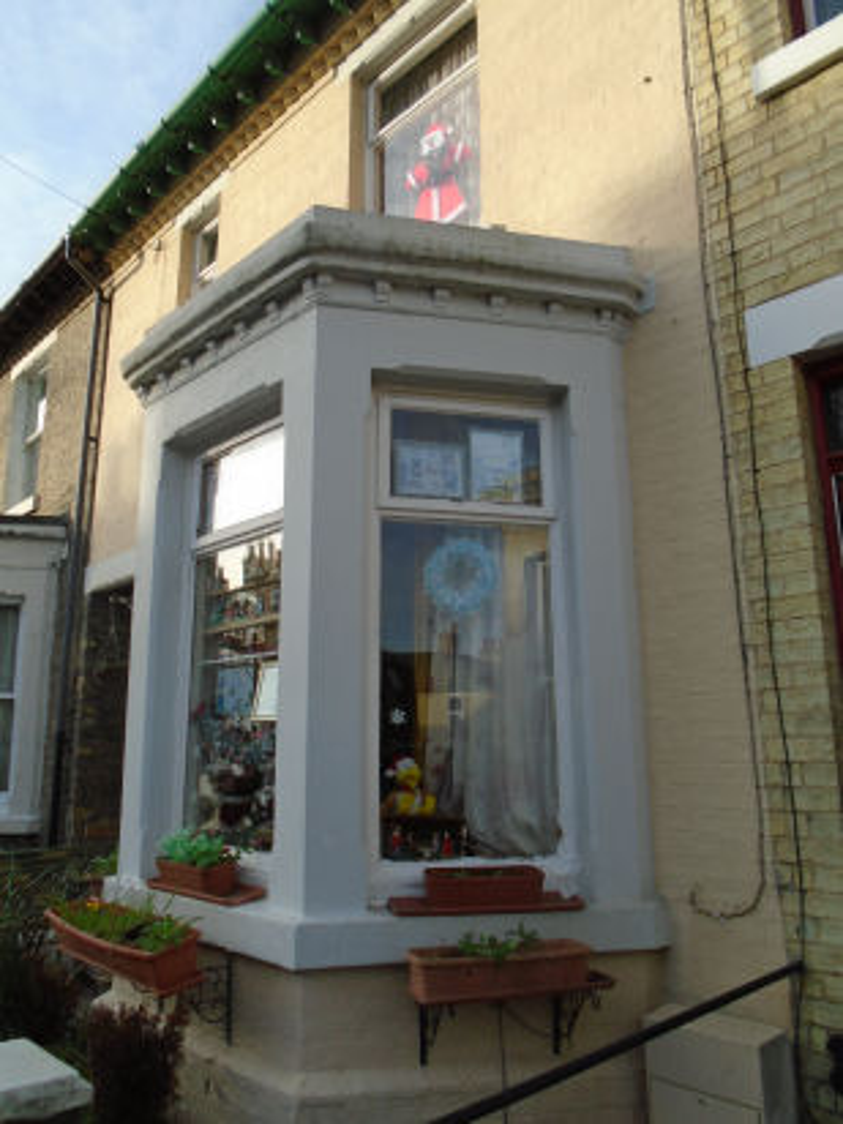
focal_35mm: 26
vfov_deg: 67.3
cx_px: 422
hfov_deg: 53.1
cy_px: 562
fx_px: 844
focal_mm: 4.6
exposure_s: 1/500
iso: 100
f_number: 3.2
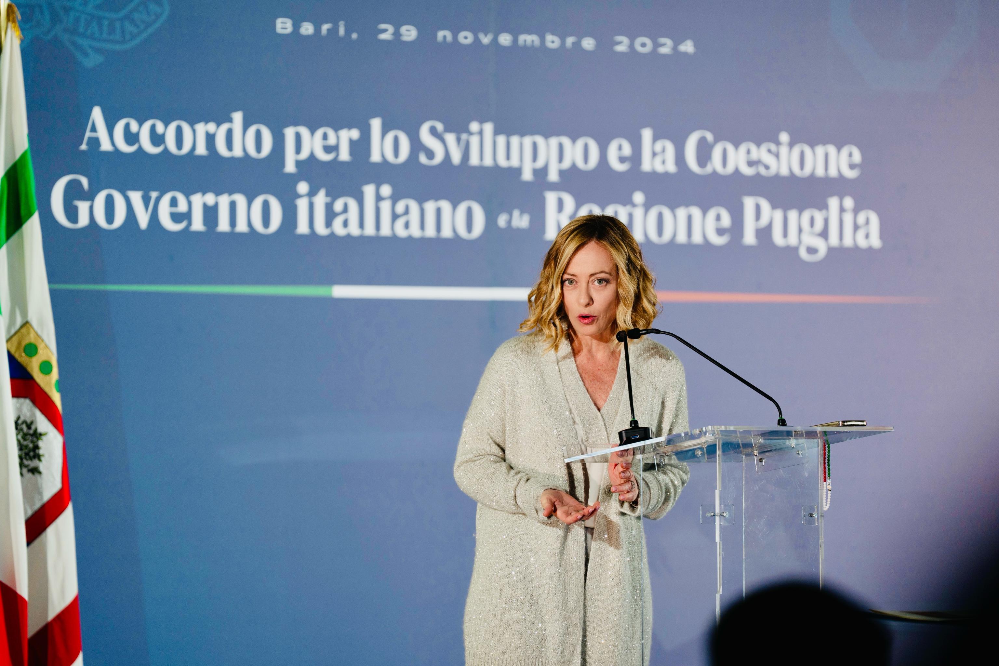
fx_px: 5550
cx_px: 500
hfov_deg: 10.3
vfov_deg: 6.9
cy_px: 333
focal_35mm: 200
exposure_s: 1/200
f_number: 2.8
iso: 500
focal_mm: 200
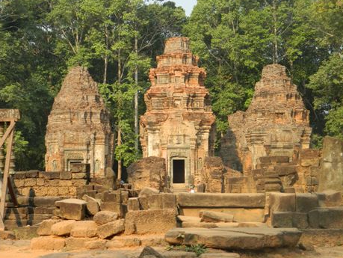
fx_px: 793
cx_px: 178
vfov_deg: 18.5
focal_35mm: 80
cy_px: 137
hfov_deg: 24.4
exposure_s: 1/250
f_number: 4
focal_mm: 12.6
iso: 80
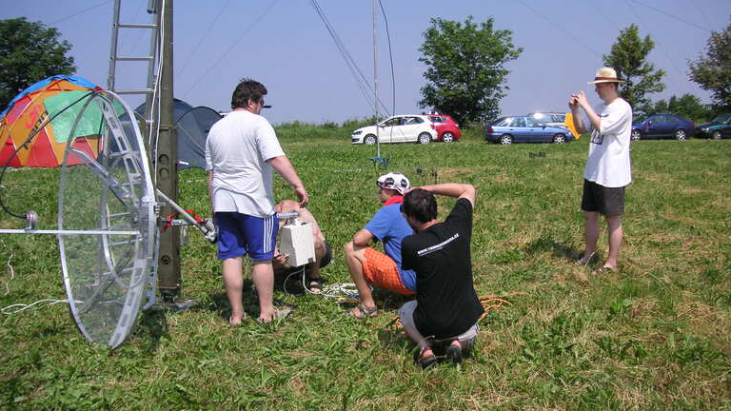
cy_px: 201
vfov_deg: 28.3
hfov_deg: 48.4
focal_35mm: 42
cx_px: 374
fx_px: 814
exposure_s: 1/250
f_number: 6.7
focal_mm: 6.1
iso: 50
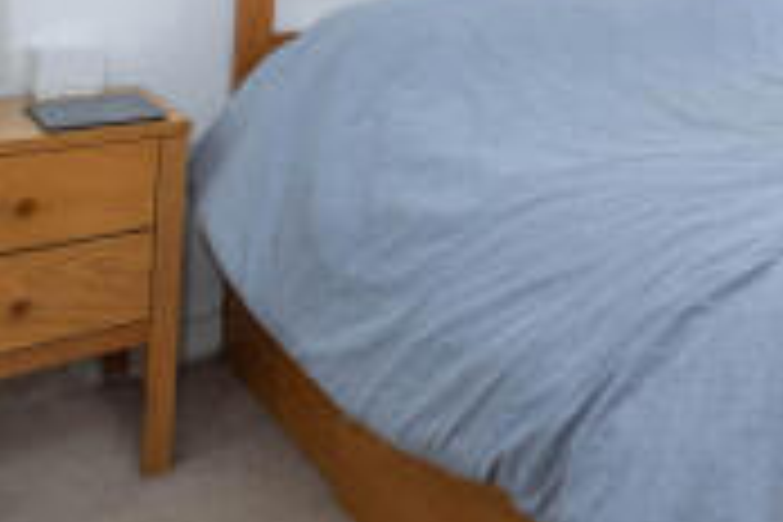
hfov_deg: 34.8
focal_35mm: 41
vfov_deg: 29.3
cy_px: -61
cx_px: 994
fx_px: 892
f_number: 5
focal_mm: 10
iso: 500
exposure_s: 1/160
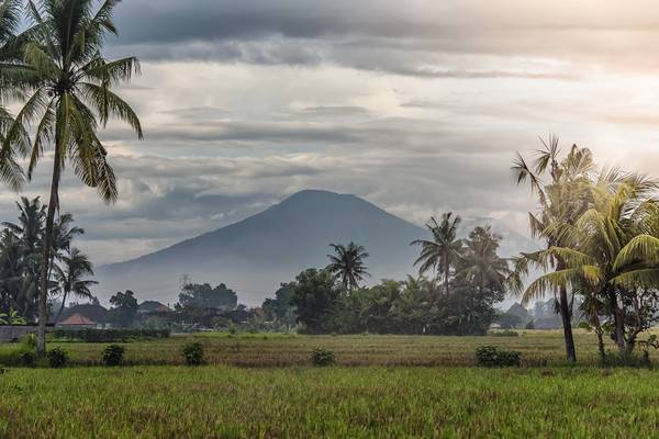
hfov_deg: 17.6
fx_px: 2123
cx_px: 330
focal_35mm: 116
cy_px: 220
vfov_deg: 11.8
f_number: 7.1
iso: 64
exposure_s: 1/200
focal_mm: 116
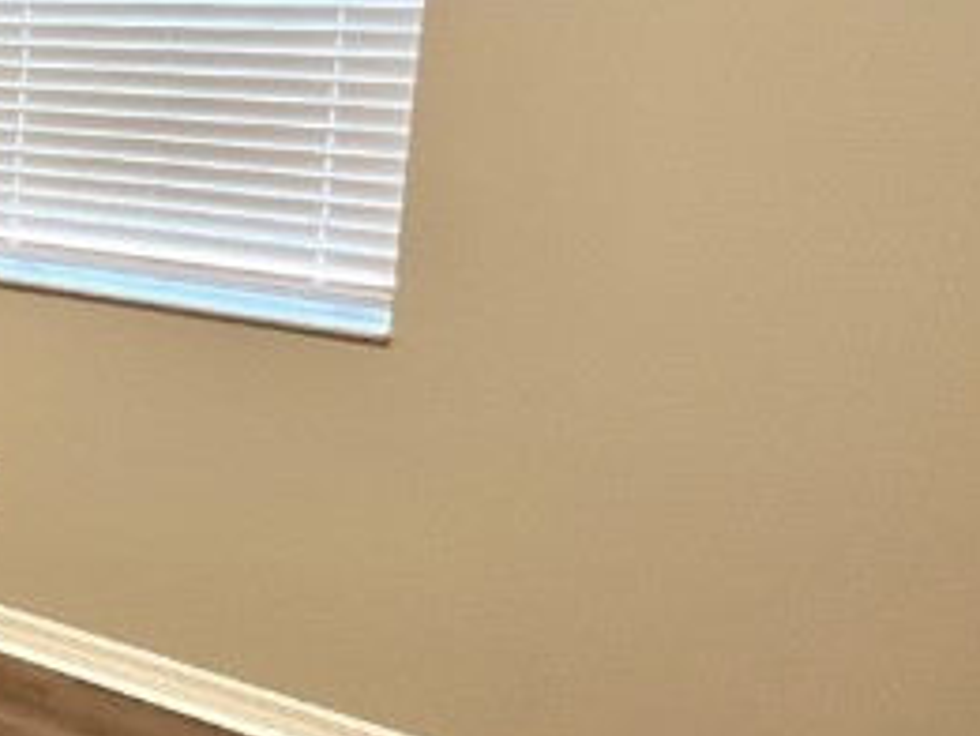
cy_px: 233
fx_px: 1445
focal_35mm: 51
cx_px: -507
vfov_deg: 28.4
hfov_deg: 26.5
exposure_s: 1/60
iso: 160
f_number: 1.8
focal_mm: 1.57
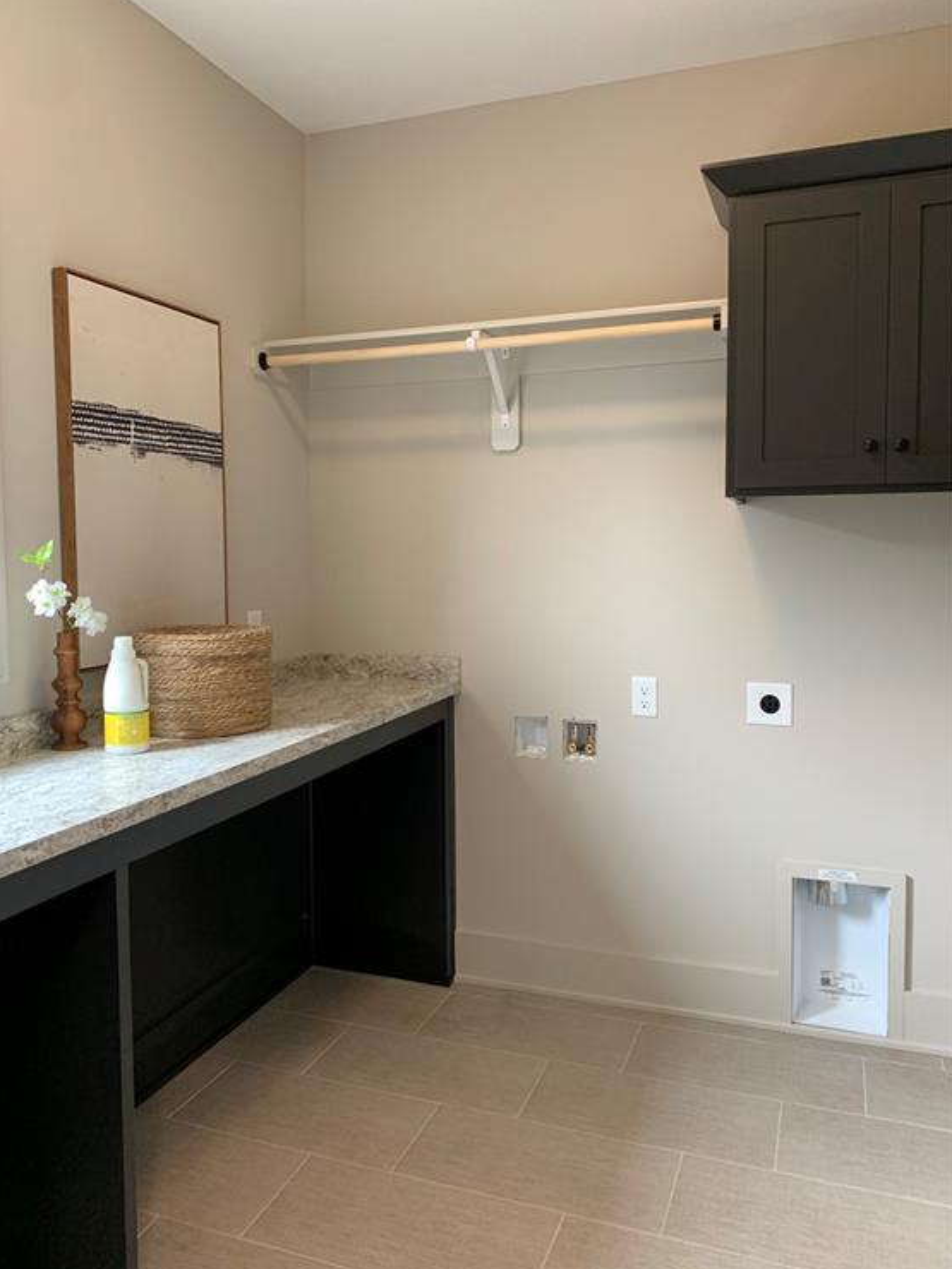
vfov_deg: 65.3
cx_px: 463
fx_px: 990
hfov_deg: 51.3
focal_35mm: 27
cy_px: 622
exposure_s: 1/60
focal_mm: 4.25
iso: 125
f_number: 1.8
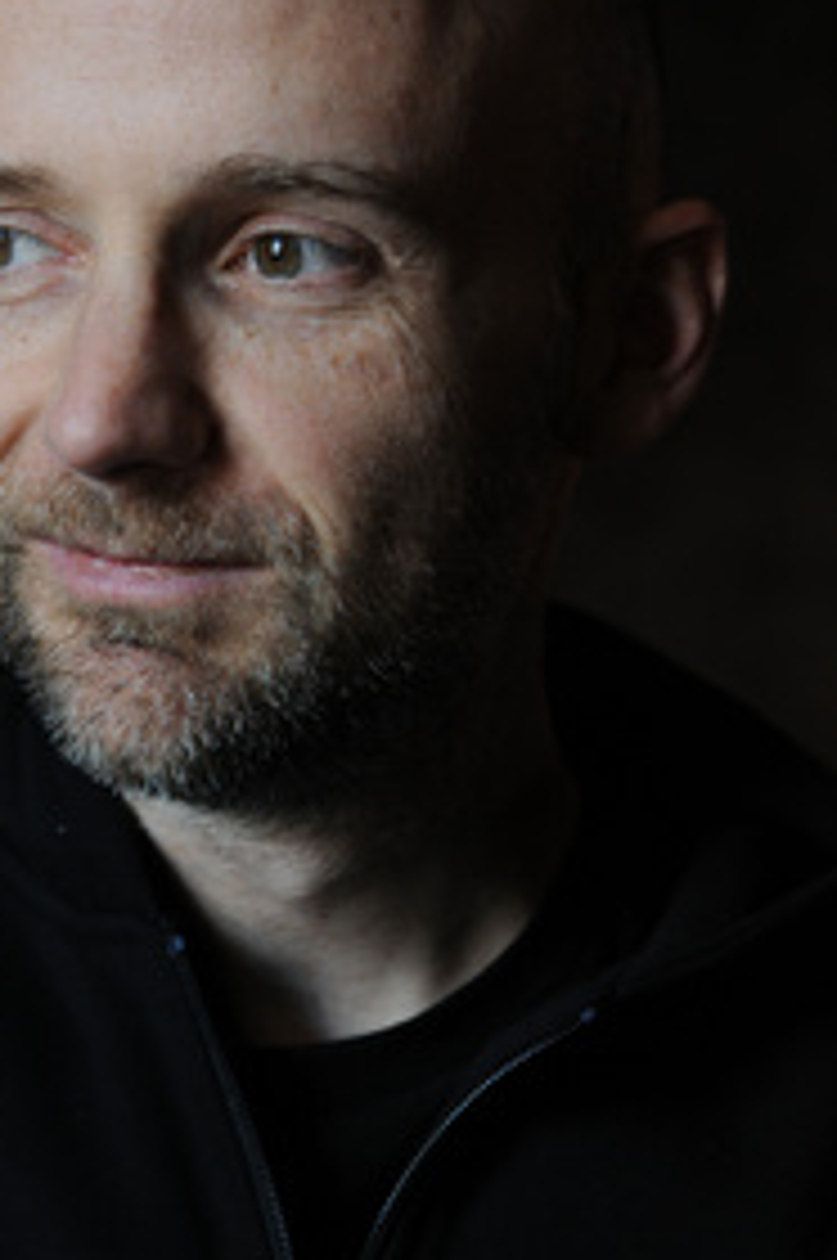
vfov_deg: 17.4
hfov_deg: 11.6
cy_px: 441
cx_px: 243
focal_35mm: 118
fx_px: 4115
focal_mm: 55
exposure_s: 1/50
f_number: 4
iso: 400
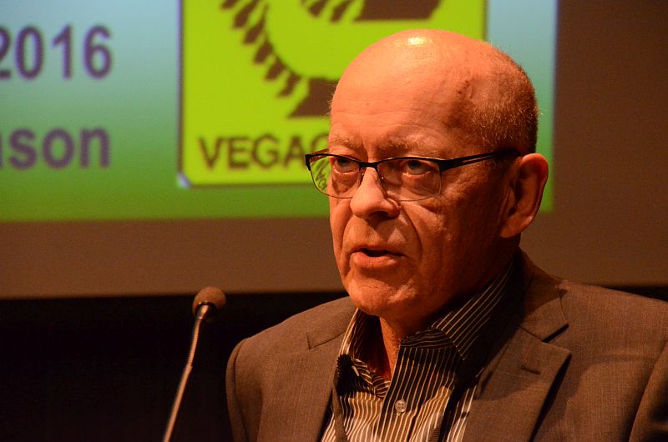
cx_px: 334
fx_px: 3750
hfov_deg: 10.2
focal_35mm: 202
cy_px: 221
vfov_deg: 6.8
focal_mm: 135
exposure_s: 1/60
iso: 5000
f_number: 8
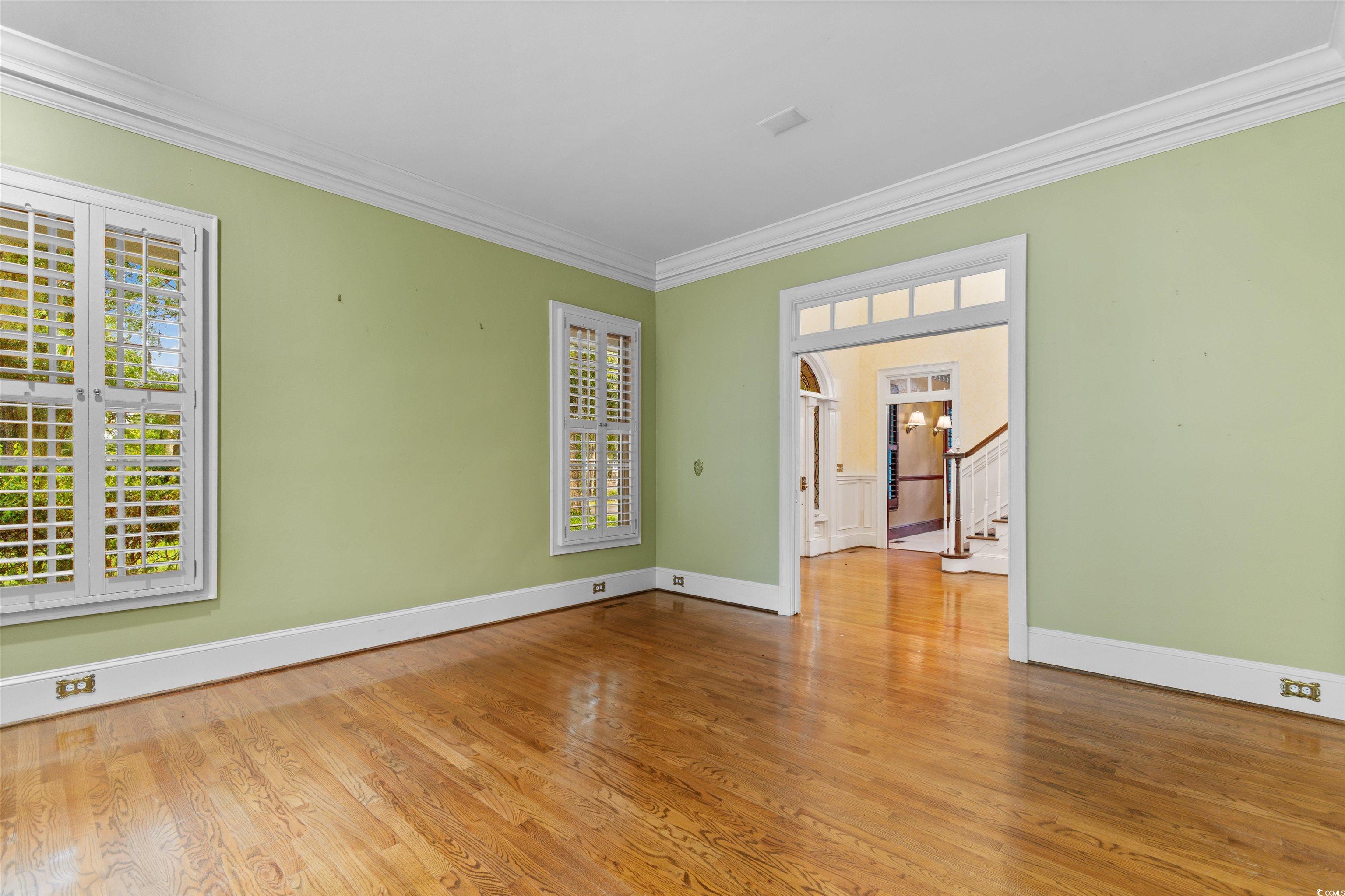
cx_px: 672
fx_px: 560
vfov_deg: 77.3
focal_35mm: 15
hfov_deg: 100.4
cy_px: 448
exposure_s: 2
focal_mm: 10
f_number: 4.5
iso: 100
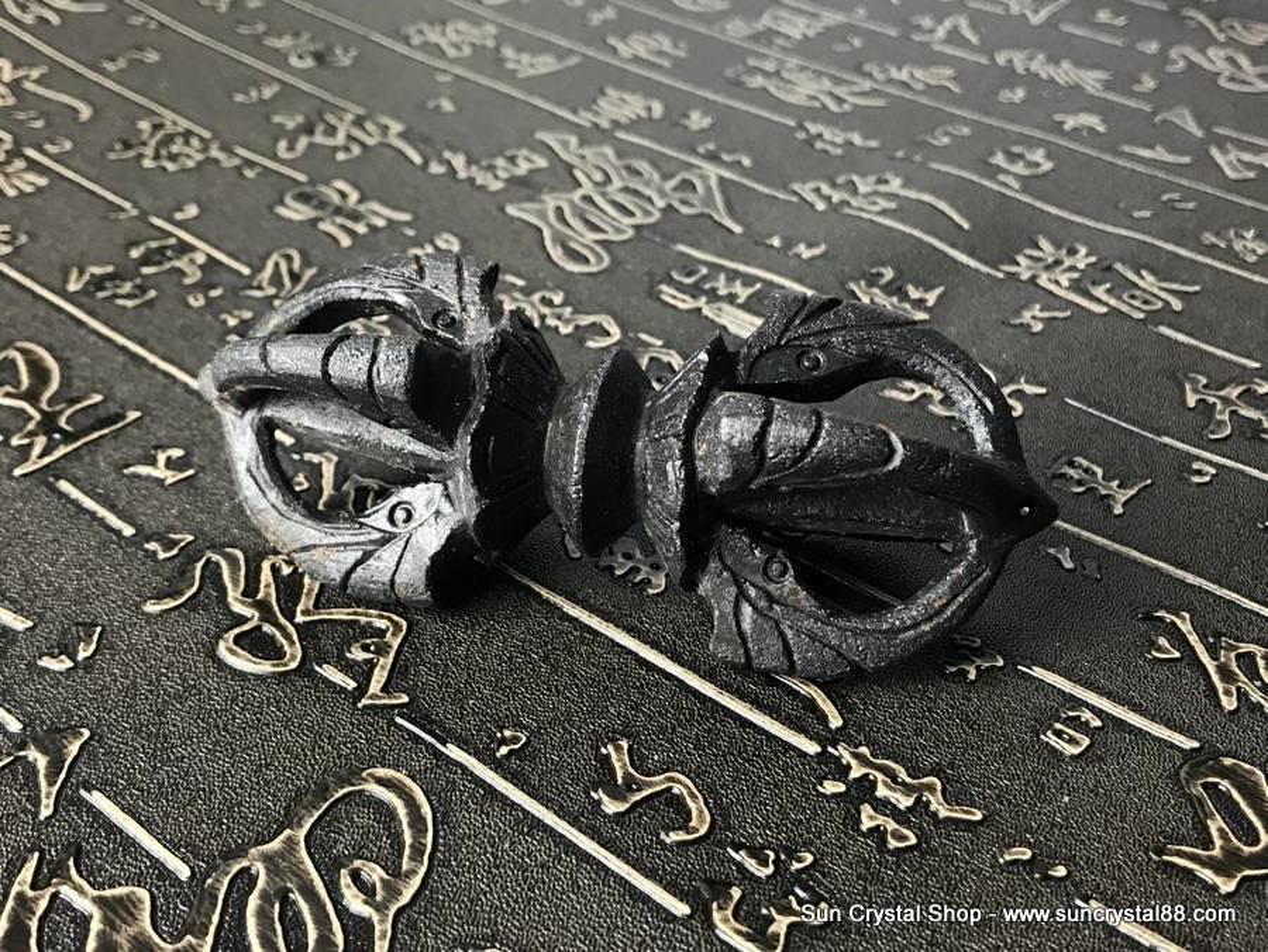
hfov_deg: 63.4
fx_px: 1026
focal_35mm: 28
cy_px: 476
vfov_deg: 49.8
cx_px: 634
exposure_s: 1/17
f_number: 1.8
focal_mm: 3.99
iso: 40
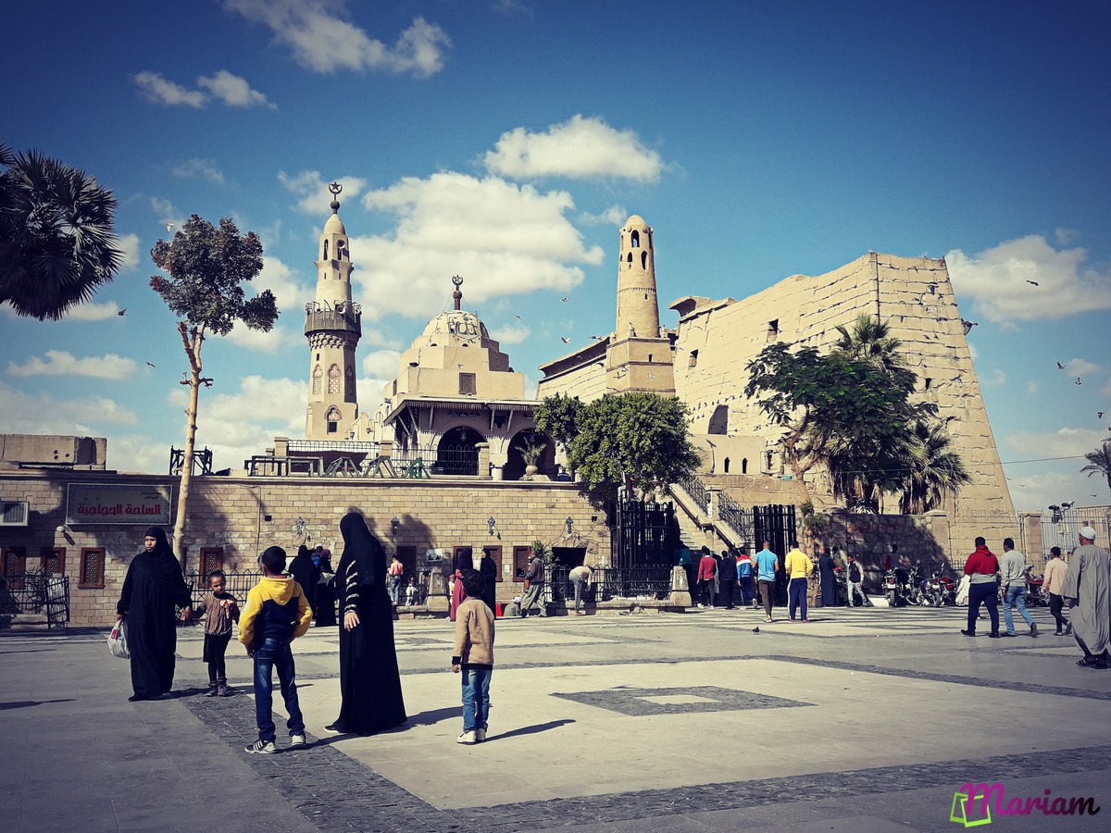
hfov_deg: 63.4
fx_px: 899
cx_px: 556
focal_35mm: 28
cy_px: 416
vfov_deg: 49.7
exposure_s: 1/2500
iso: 40
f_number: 1.9
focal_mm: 3.7
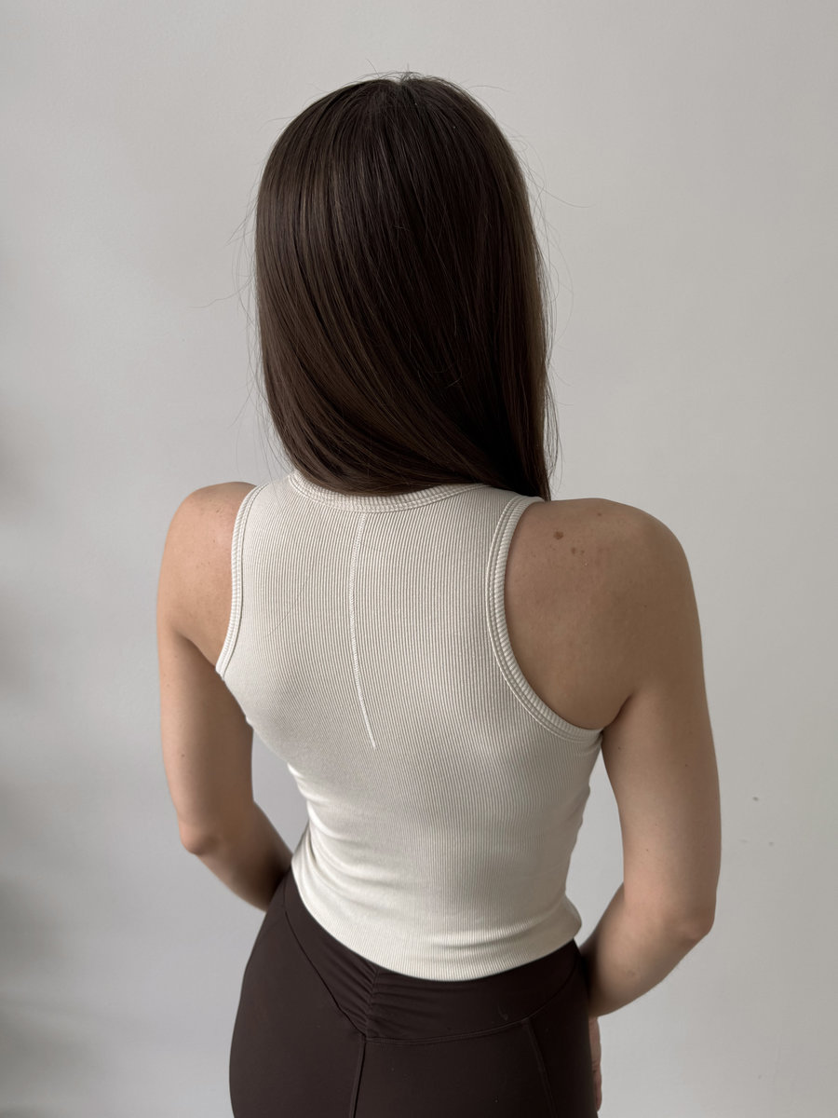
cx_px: 419
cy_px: 559
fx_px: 775
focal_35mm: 24
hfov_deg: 56.8
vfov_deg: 71.6
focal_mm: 6.76
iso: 64
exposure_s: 1/185
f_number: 1.78
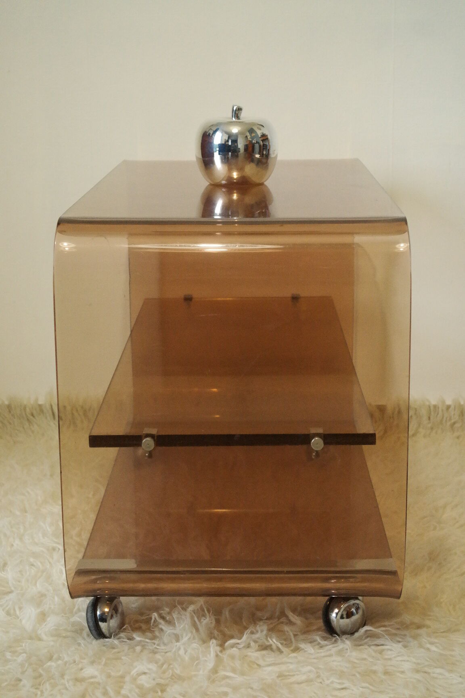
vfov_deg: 29.2
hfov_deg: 19.7
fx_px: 1337
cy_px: 349
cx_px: 232
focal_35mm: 69
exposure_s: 1/30
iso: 3200
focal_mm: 45
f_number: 5.6
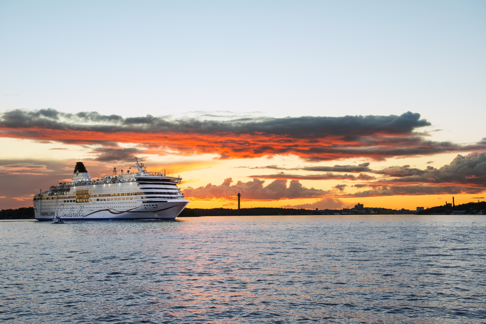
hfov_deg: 41.1
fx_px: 648
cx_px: 243
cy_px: 162
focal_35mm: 48
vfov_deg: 28.1
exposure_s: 1/125
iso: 400
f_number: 7.1
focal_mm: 48
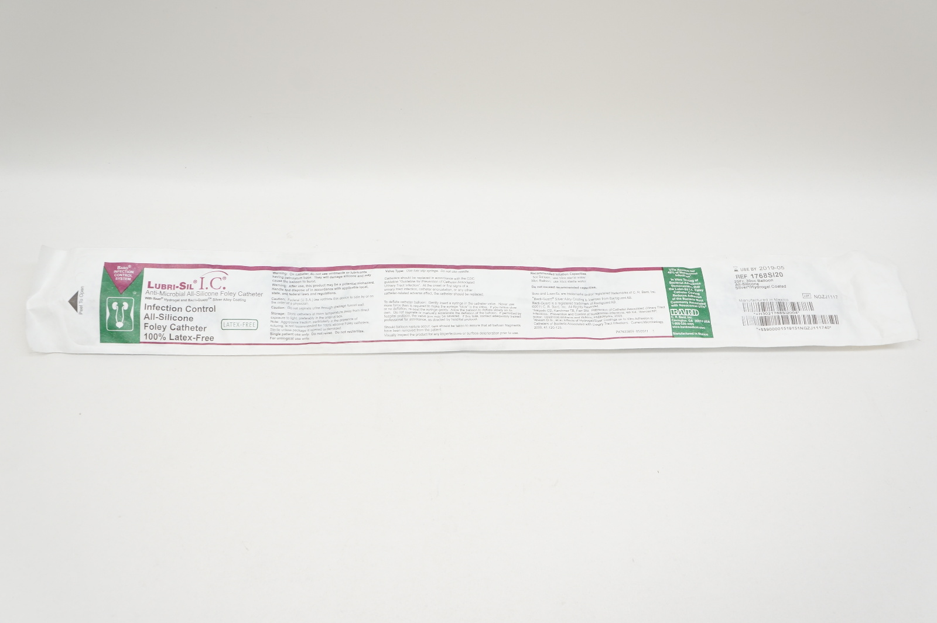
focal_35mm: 32
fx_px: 819
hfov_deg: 59.5
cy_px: 312
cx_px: 468
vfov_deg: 41.6
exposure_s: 1/60
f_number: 6.3
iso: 400
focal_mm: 21
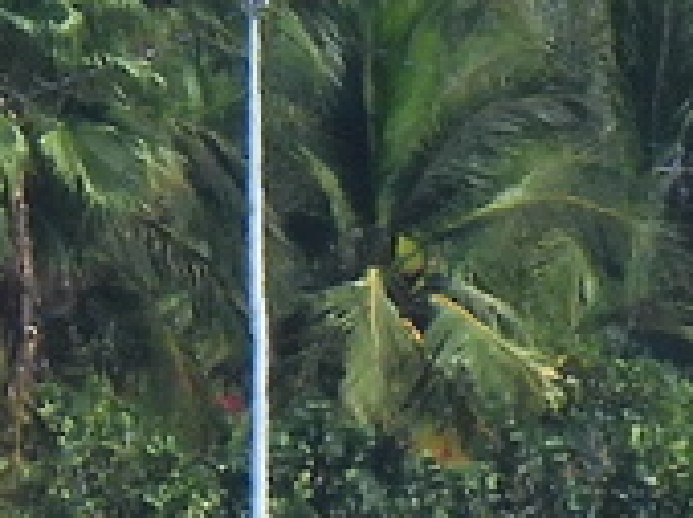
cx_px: 1598
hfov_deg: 0.3
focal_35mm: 6039
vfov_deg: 0.2
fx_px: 120728
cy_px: 445
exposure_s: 1/1000
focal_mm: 143
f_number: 5.6
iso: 100
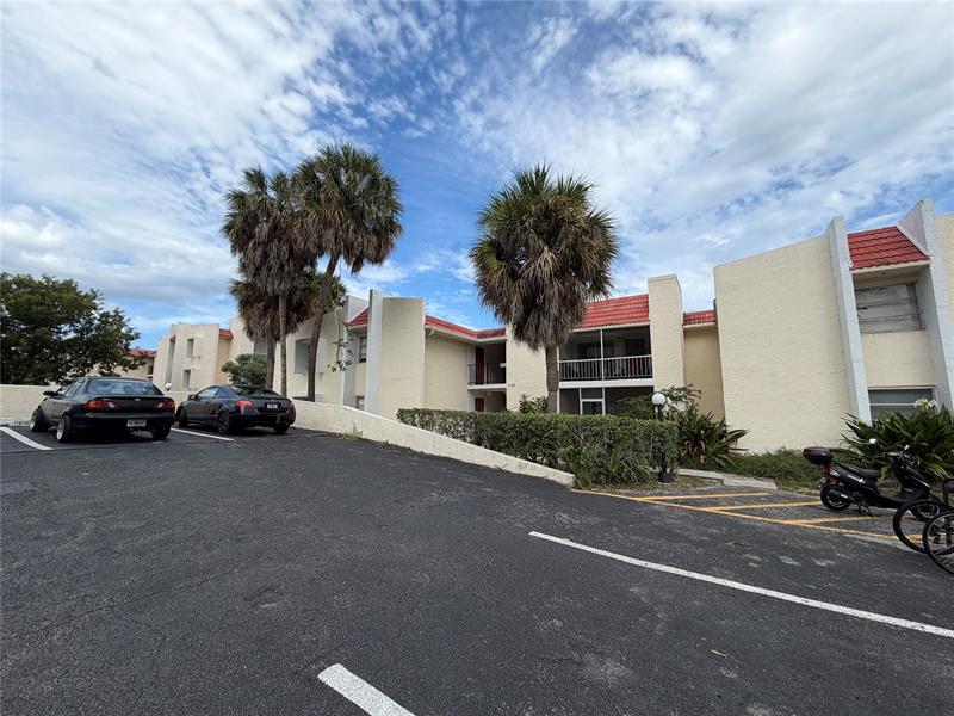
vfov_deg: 85.7
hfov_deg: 102.1
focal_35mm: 14
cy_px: 358
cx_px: 477
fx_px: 386
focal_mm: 2.22
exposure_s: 1/770
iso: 25
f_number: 2.2
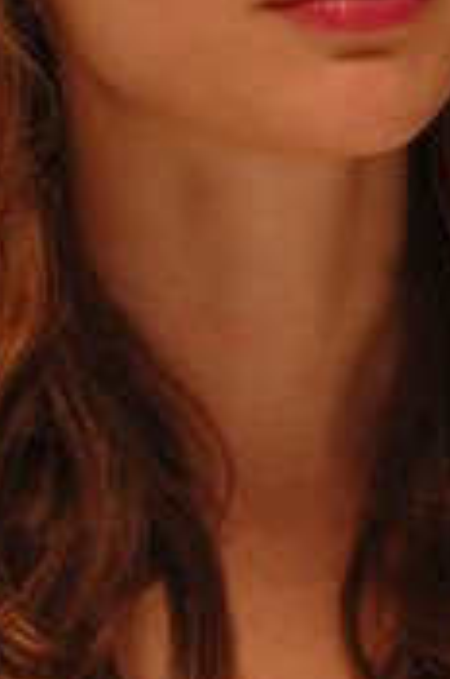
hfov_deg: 3.0
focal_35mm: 463
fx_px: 8718
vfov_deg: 4.5
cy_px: 85
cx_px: 365
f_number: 10
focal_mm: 135
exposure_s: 1/200
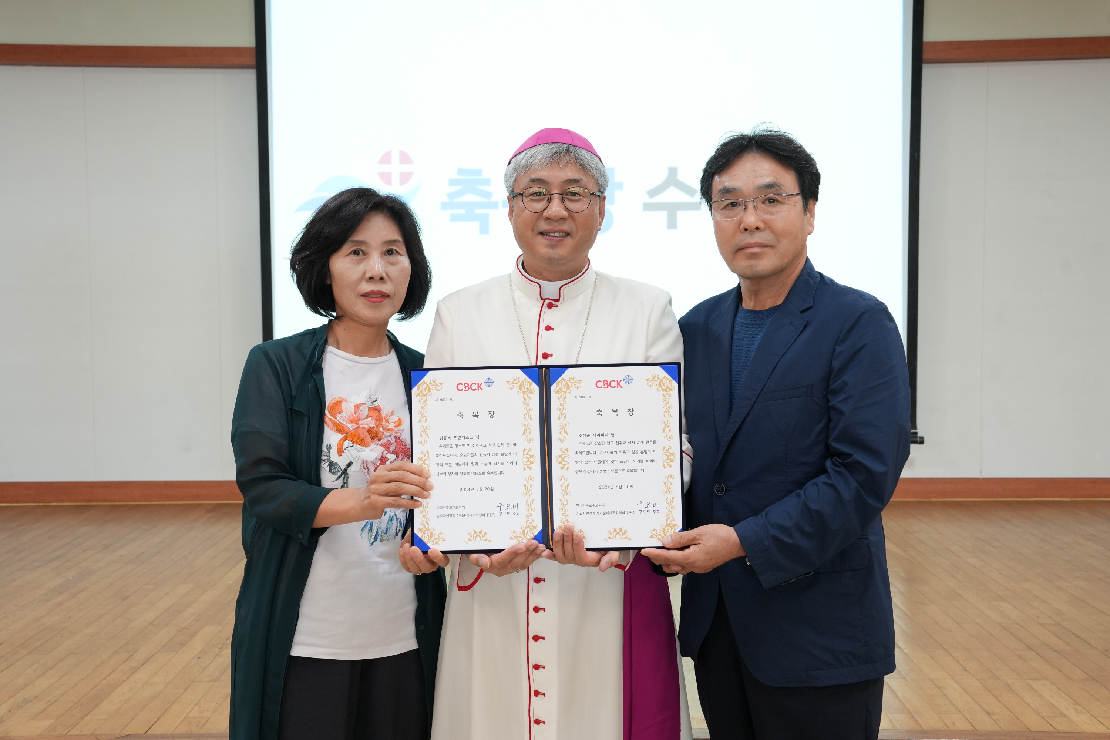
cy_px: 370
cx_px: 555
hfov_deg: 42.7
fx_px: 1418
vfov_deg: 29.2
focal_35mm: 46
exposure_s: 1/50
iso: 1250
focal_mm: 46
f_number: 7.1
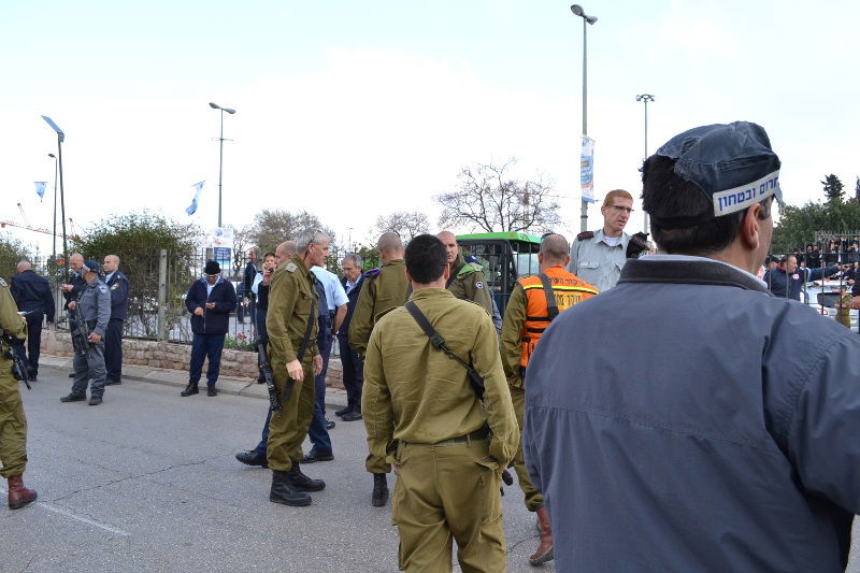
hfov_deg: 67.4
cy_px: 286
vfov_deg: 47.9
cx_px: 430
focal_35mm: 27
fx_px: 645
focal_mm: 18
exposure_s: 1/250
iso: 400
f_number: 8
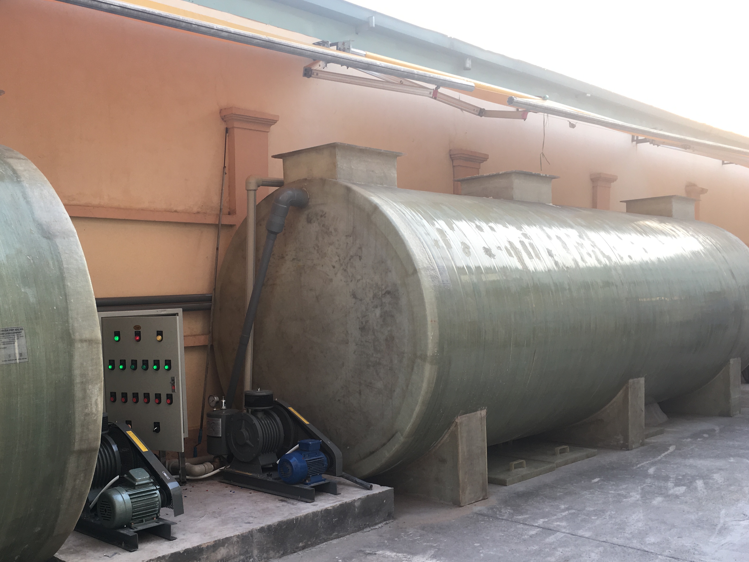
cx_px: 303
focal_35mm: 37
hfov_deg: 49.9
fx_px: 801
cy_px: 341
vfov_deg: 38.5
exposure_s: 1/50
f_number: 2.2
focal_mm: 4.15
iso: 25
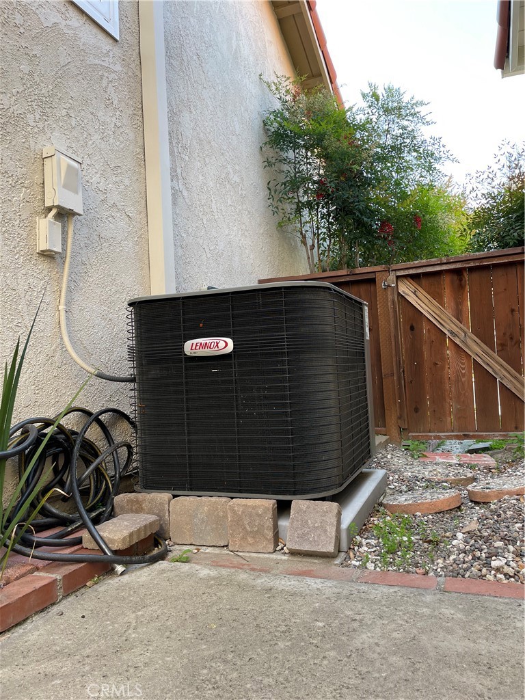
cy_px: 350
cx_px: 262
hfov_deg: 53.1
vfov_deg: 67.3
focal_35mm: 26
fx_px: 526
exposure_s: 1/121
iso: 32
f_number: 1.6
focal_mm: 4.2
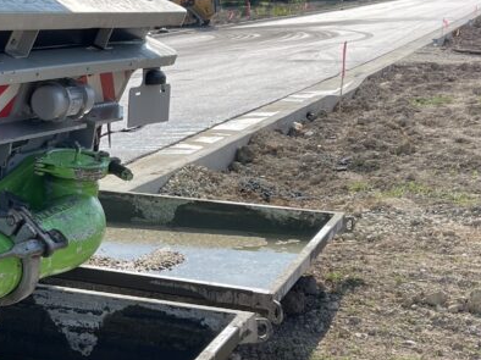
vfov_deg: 22.5
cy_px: 234
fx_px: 903
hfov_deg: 28.8
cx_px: 62
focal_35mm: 65
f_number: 1.6
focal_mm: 5.1
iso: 32
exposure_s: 1/1883
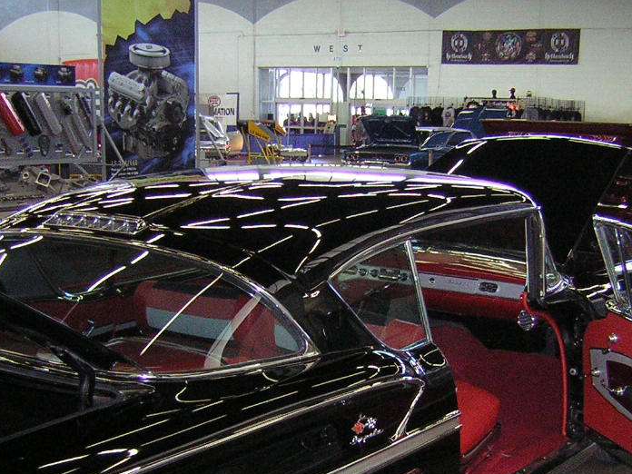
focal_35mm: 53
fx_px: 968
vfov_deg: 27.2
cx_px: 400
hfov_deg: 35.9
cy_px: 348
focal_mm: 4.7
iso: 200
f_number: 2.6
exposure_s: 1/60.1
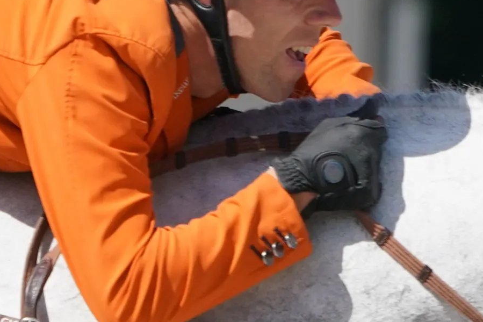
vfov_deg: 0.8
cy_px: 429
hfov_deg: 1.2
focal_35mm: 1721
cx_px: 41
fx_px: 23084
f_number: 5.6
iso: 500
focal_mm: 291
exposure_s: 1/2000
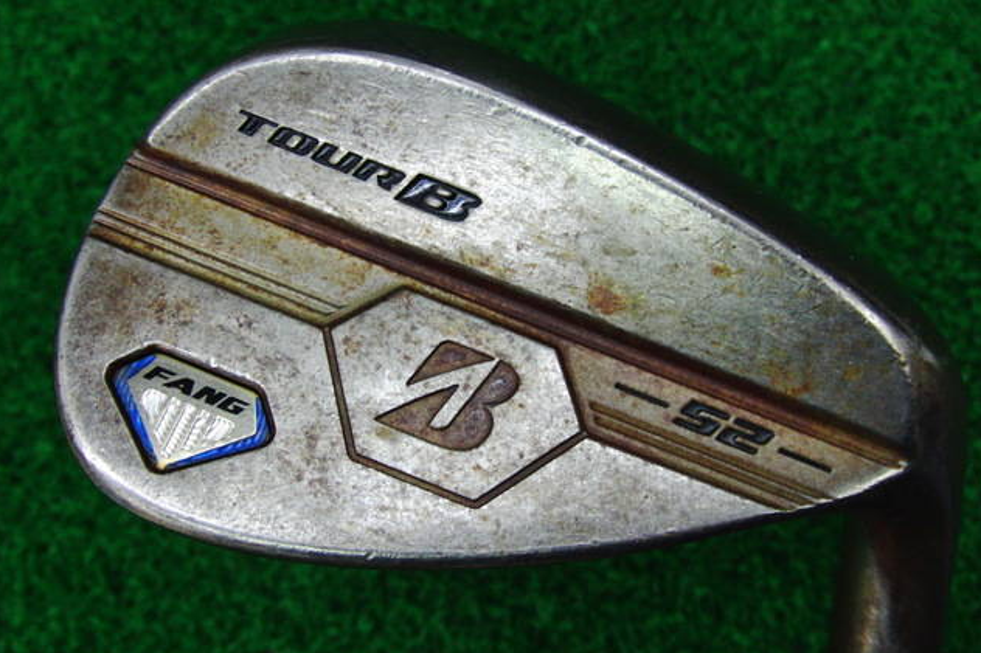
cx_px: 489
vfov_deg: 34.2
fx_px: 1062
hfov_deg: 49.6
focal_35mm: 39
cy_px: 323
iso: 320
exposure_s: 1/80
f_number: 3.6
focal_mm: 6.42
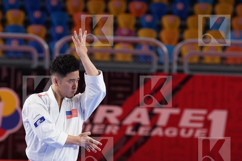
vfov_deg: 4.8
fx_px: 1943
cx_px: 97
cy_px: 91
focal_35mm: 289
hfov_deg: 7.1
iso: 1000
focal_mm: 150
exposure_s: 1/400
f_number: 3.2
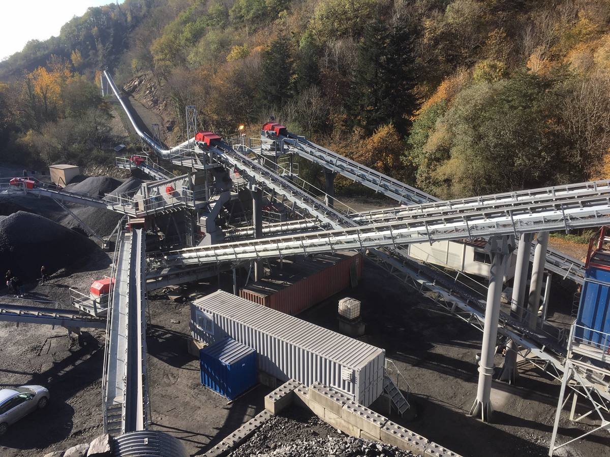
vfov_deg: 48.2
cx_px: 305
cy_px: 228
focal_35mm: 29
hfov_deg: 61.7
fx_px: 511
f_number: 2.2
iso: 25
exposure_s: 1/705
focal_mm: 4.15
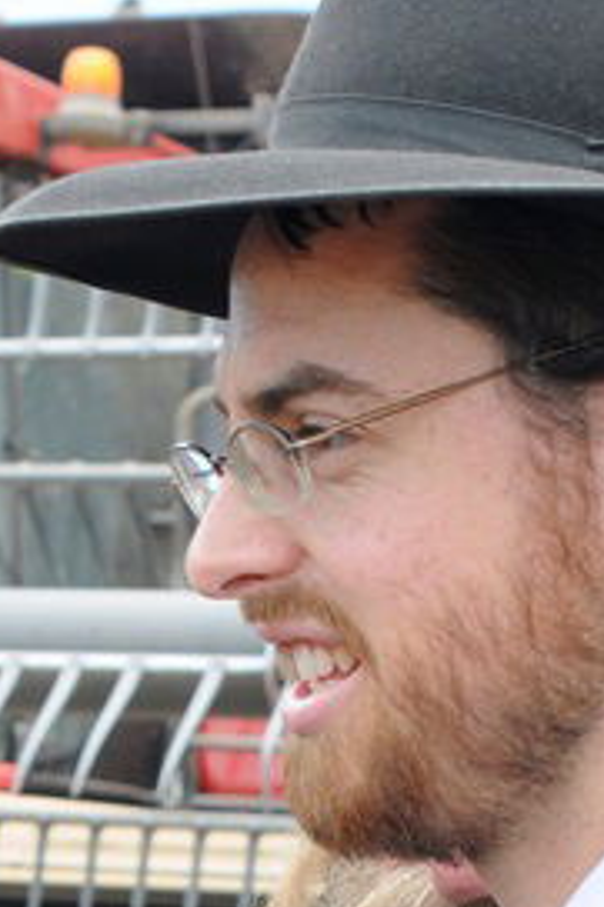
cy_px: 1267
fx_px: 3981
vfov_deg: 12.5
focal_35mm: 158
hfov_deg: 8.6
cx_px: -123
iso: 250
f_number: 5
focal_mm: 28
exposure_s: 1/100
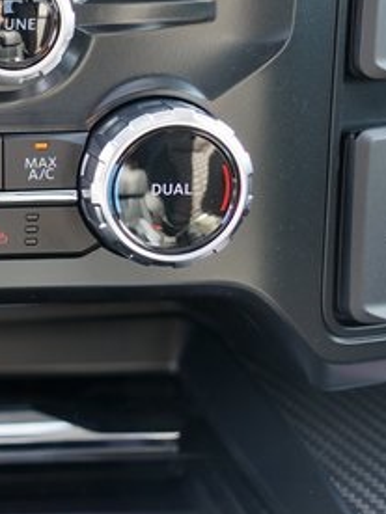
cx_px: -198
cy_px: 124
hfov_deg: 15.6
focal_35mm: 87
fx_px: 1294
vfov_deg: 22.3
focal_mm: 39
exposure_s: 1/60
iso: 320
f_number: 4
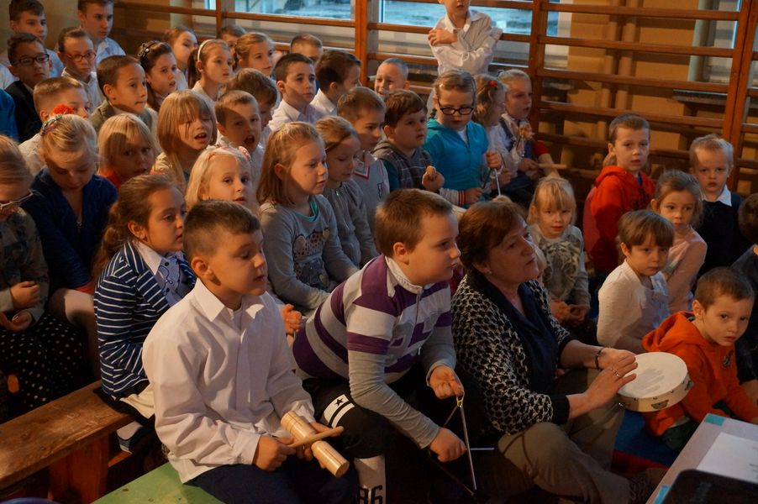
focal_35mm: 45
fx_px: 947
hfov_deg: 43.6
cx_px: 379
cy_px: 252
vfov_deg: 29.8
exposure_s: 1/125
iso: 3200
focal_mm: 30
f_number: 4.5
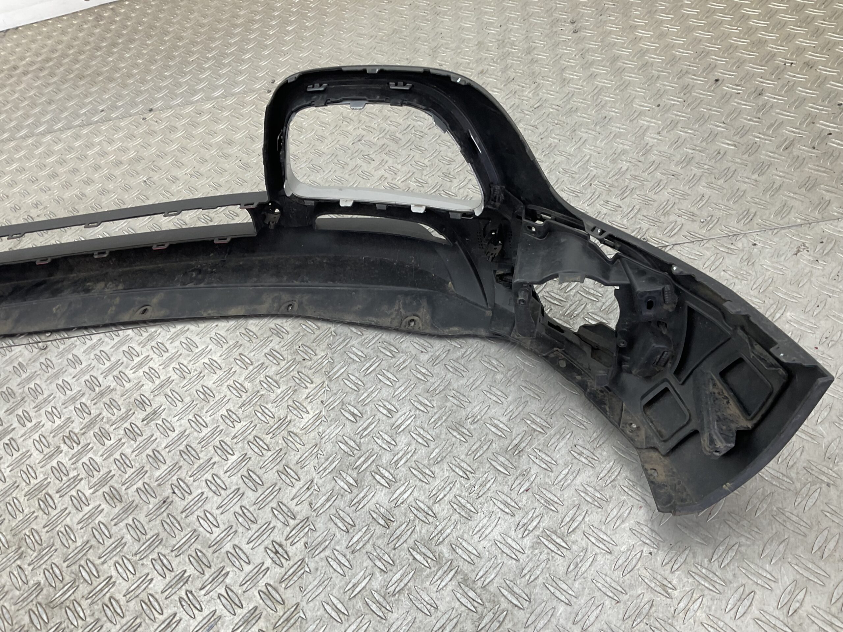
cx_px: 422
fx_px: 706
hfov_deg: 61.7
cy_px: 316
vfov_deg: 48.2
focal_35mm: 29
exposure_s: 1/100
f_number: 1.8
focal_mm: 3
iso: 32
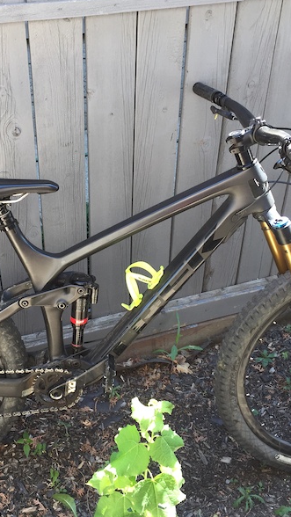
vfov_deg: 47.3
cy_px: 260
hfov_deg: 27.7
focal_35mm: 43
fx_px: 590
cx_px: 116
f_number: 2.2
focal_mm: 4.15
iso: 40
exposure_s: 1/120
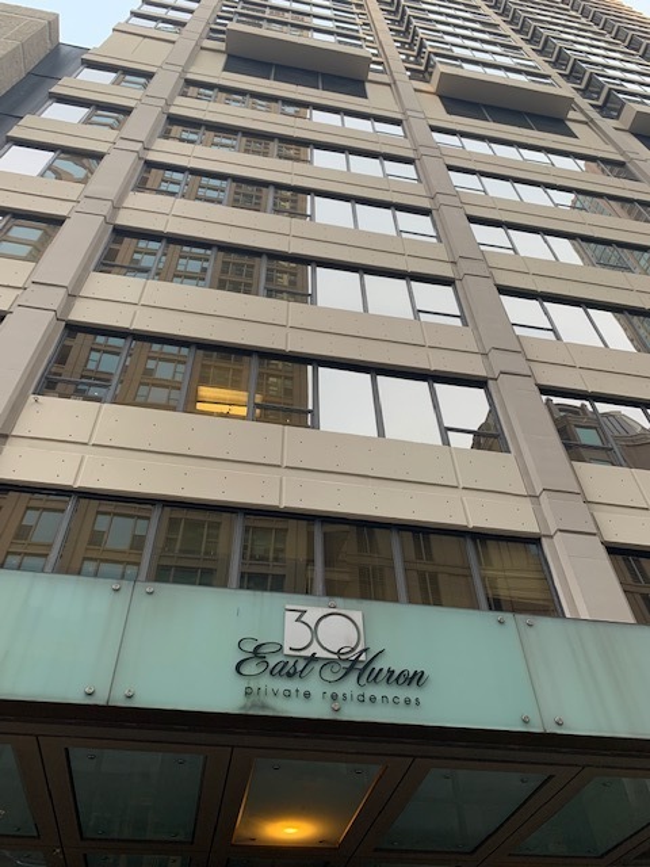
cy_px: 434
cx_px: 325
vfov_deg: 67.3
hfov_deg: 53.1
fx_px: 651
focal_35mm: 26
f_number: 1.8
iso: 40
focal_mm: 4.25
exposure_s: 1/122
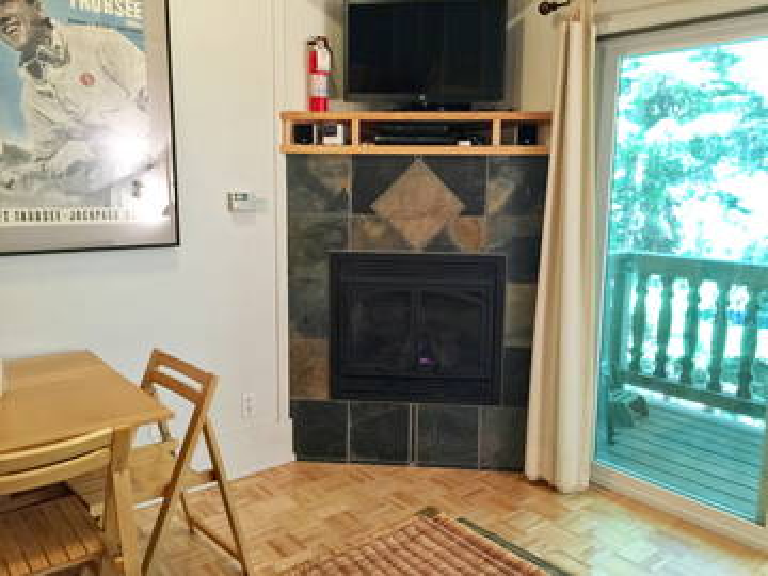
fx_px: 643
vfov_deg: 48.2
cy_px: 288
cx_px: 384
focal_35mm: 29
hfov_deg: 61.7
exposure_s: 1/15
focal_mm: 4.15
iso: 80
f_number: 2.2
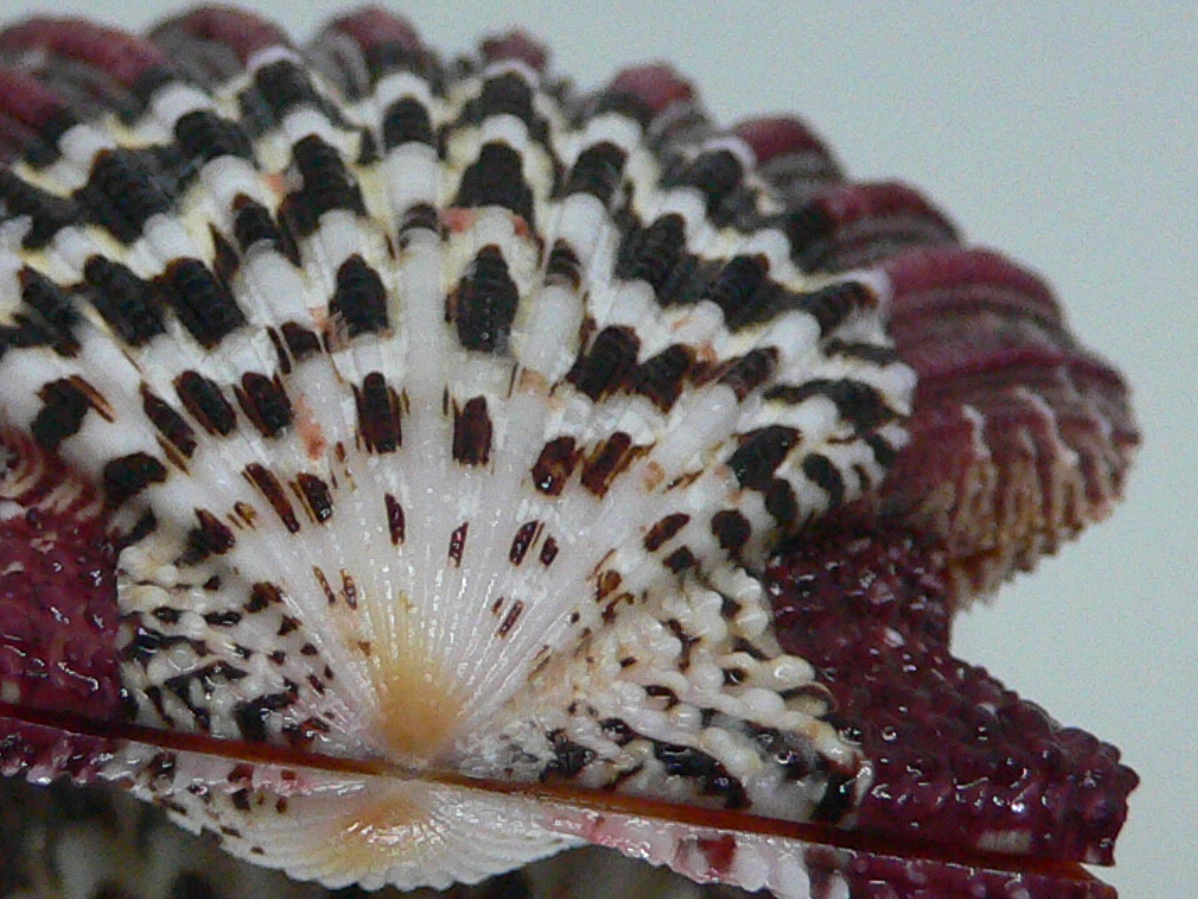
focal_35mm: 82
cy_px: 563
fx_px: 2838
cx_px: 344
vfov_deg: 18.0
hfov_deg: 23.7
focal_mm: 4.6
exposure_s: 1/50
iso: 200
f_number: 2.8
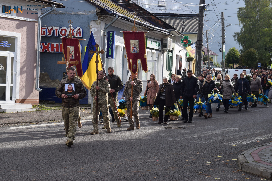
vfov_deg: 18.9
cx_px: 136
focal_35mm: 72
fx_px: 544
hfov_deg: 28.1
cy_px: 90
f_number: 8
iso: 220
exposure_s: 1/250
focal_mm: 48
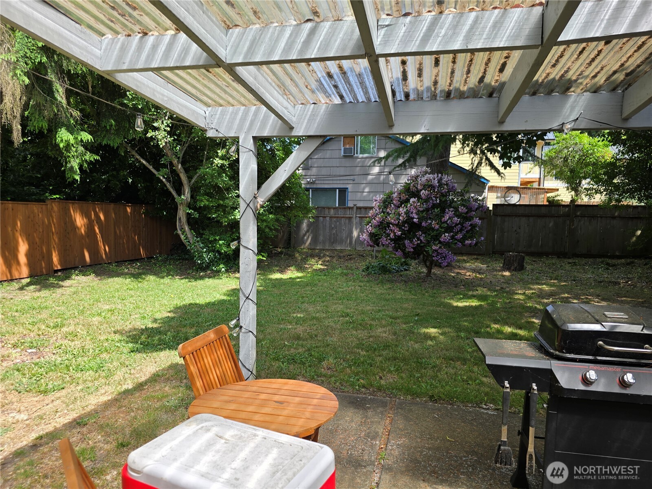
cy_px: 244
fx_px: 433
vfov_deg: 58.9
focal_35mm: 23
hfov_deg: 73.9
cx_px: 326
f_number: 1.7
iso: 12
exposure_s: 1/220
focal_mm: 6.3
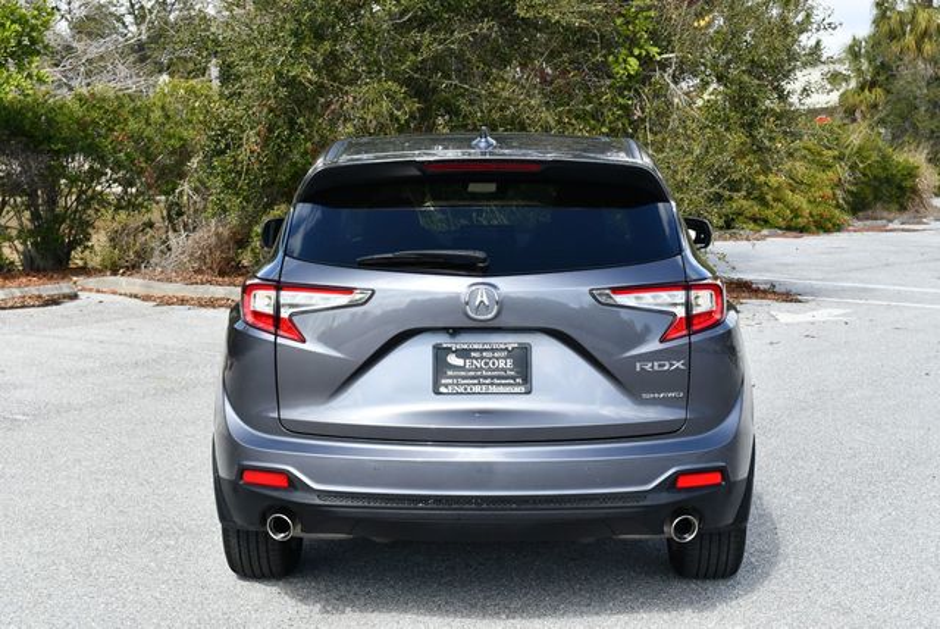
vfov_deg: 21.3
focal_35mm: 64
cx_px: 470
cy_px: 314
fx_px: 1673
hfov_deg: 31.4
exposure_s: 1/250
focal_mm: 32
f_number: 7.1
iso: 200
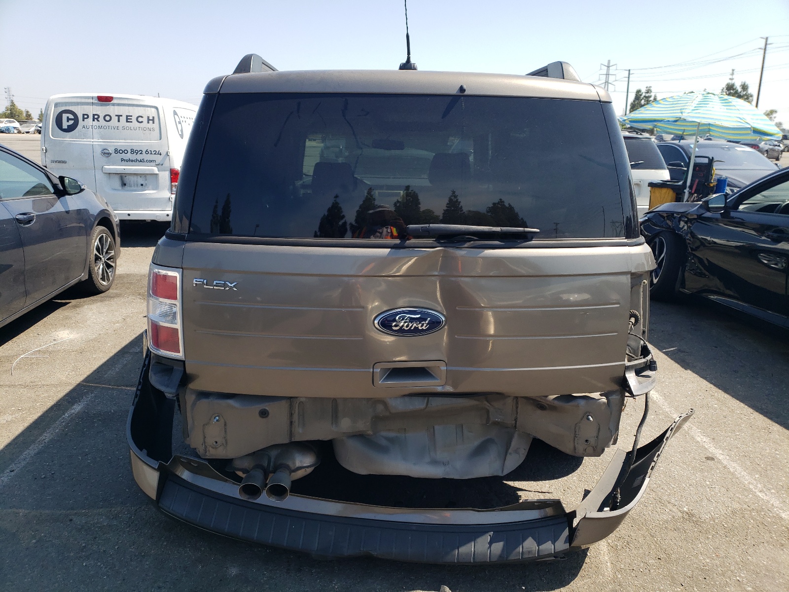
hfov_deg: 67.3
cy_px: 296
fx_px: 593
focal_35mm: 26
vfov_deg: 53.1
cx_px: 394
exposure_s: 1/1667
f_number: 1.5
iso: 50
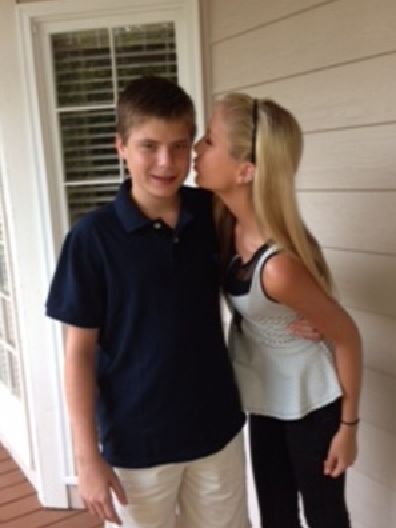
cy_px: 275
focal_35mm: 40
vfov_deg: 46.8
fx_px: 610
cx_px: 212
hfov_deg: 35.9
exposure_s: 1/20
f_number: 2.4
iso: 80
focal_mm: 4.13
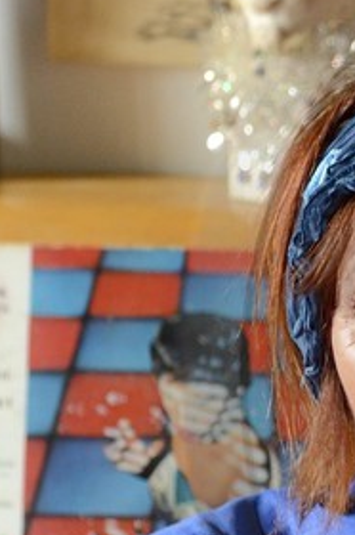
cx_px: 765
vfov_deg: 11.2
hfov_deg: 7.2
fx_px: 2713
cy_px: 380
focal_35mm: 183
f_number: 3.5
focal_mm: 32
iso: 800
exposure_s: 1/80
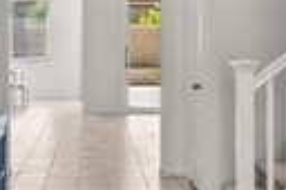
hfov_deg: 25.2
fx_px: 635
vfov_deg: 16.9
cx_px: 89
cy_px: 46
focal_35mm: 80
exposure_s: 1/25
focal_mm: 16
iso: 2000
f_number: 8
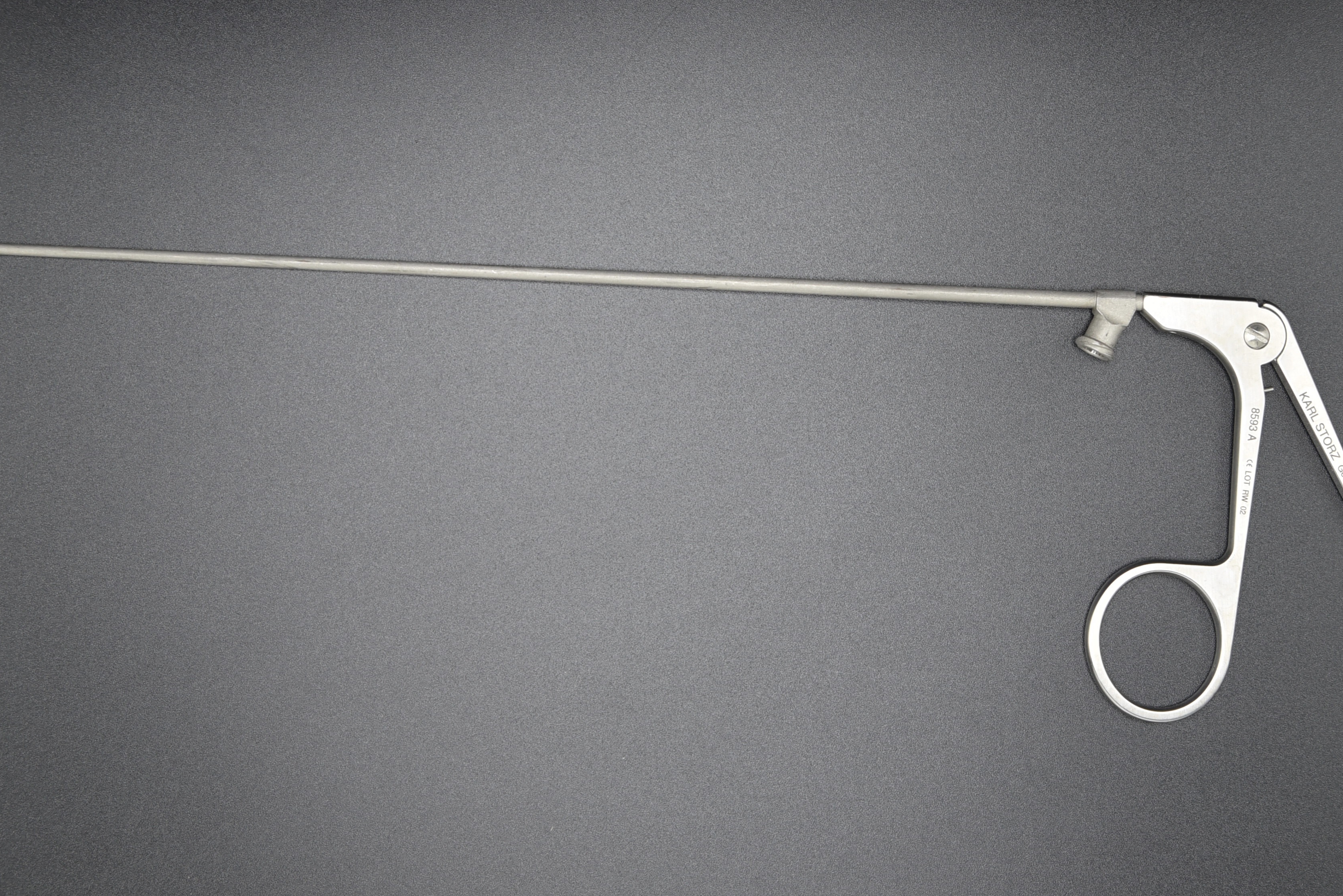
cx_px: 709
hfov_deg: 32.4
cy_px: 430
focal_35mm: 62
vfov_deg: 21.9
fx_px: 2313
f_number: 5.6
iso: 400
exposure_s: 1/125
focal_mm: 46
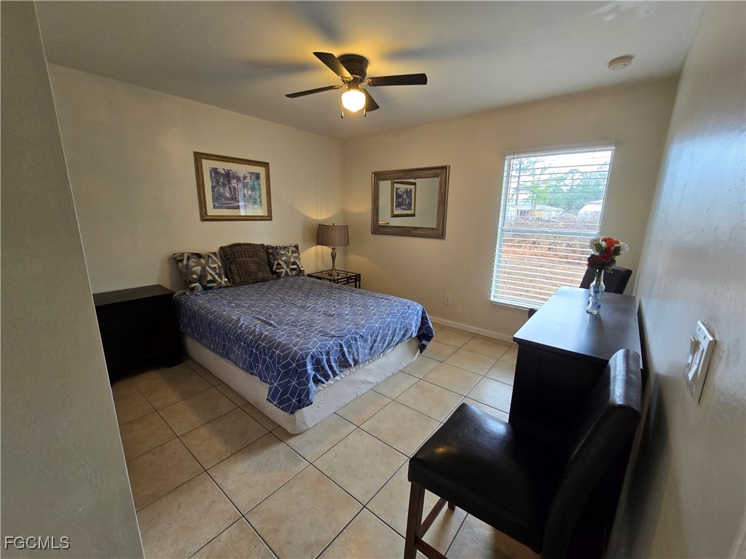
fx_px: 280
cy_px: 280
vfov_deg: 89.9
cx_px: 373
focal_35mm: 13
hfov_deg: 106.2
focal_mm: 2.2
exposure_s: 1/60
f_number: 2.2
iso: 160
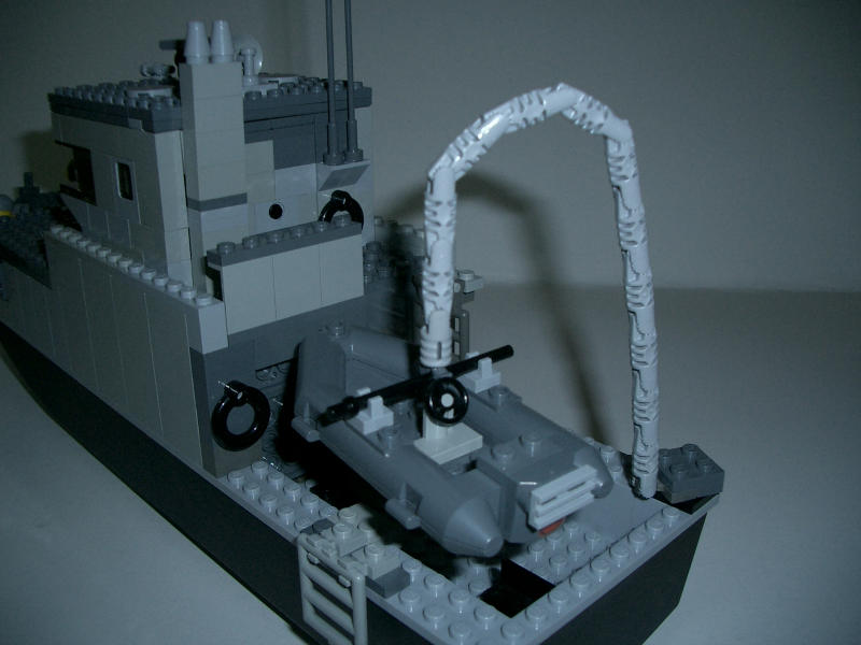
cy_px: 322
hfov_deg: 52.6
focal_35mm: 35
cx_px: 430
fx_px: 871
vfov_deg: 40.7
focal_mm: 5.8
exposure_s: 1/40
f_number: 2.6
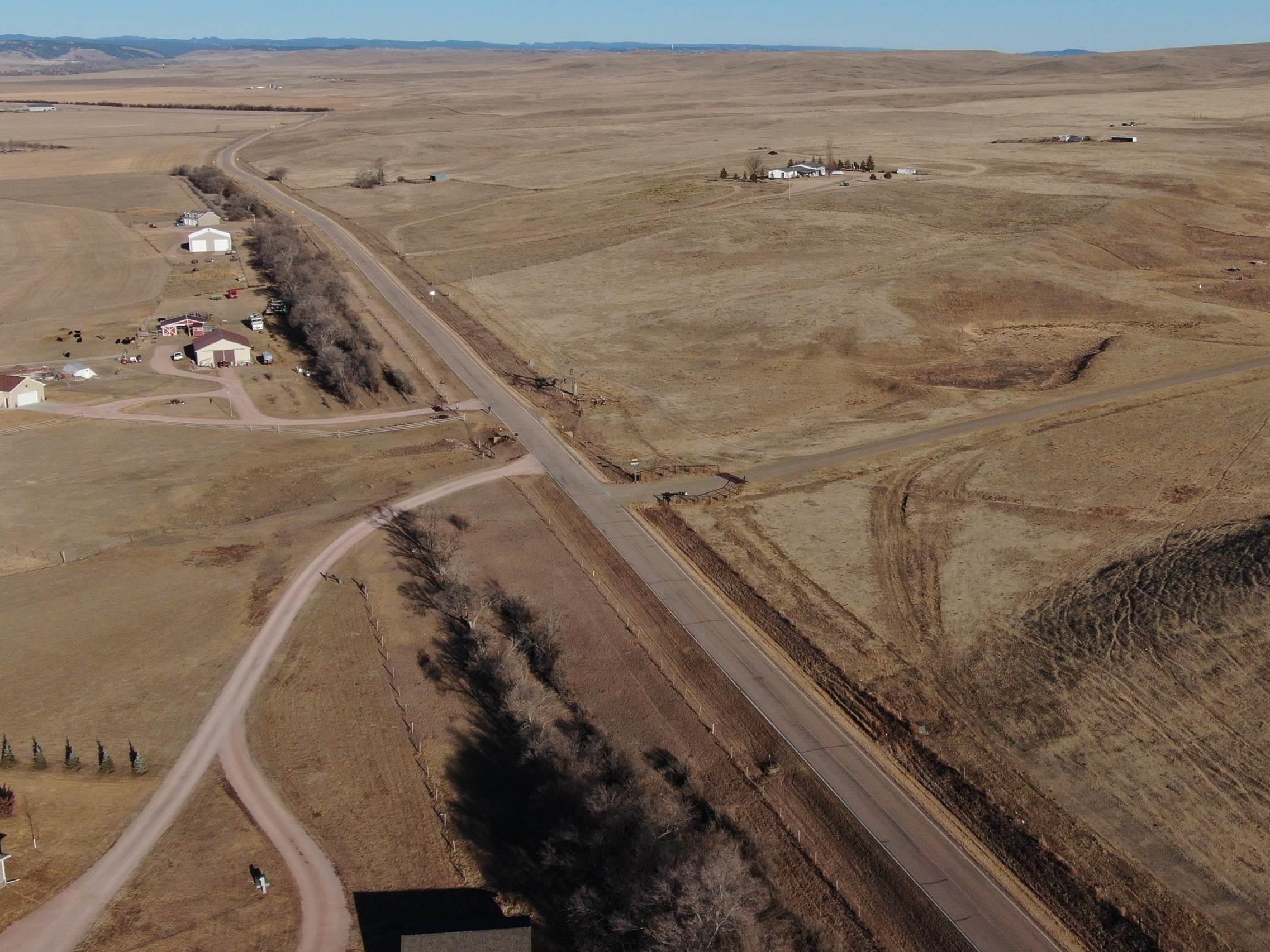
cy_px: 377
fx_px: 1835
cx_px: 785
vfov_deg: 29.0
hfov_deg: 38.0
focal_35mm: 50
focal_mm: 6.35
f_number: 3.4
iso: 100
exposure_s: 1/1250
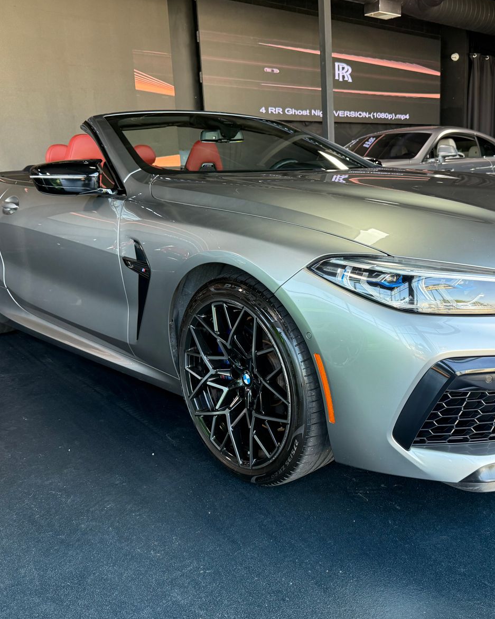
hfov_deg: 45.4
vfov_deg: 55.7
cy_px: 304
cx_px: 313
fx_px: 586
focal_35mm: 32
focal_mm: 6.76
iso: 160
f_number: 1.78
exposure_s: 1/140
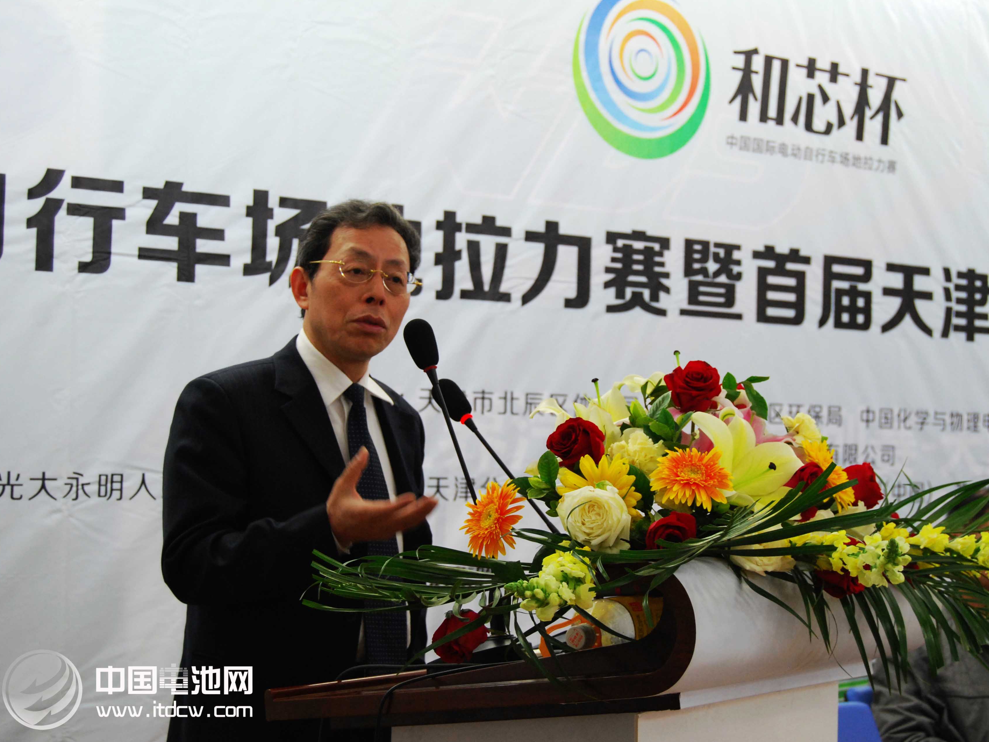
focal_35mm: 69
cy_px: 374
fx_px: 1972
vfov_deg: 21.3
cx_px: 531
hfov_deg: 28.2
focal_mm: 42
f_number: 5.3
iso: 640
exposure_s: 1/30
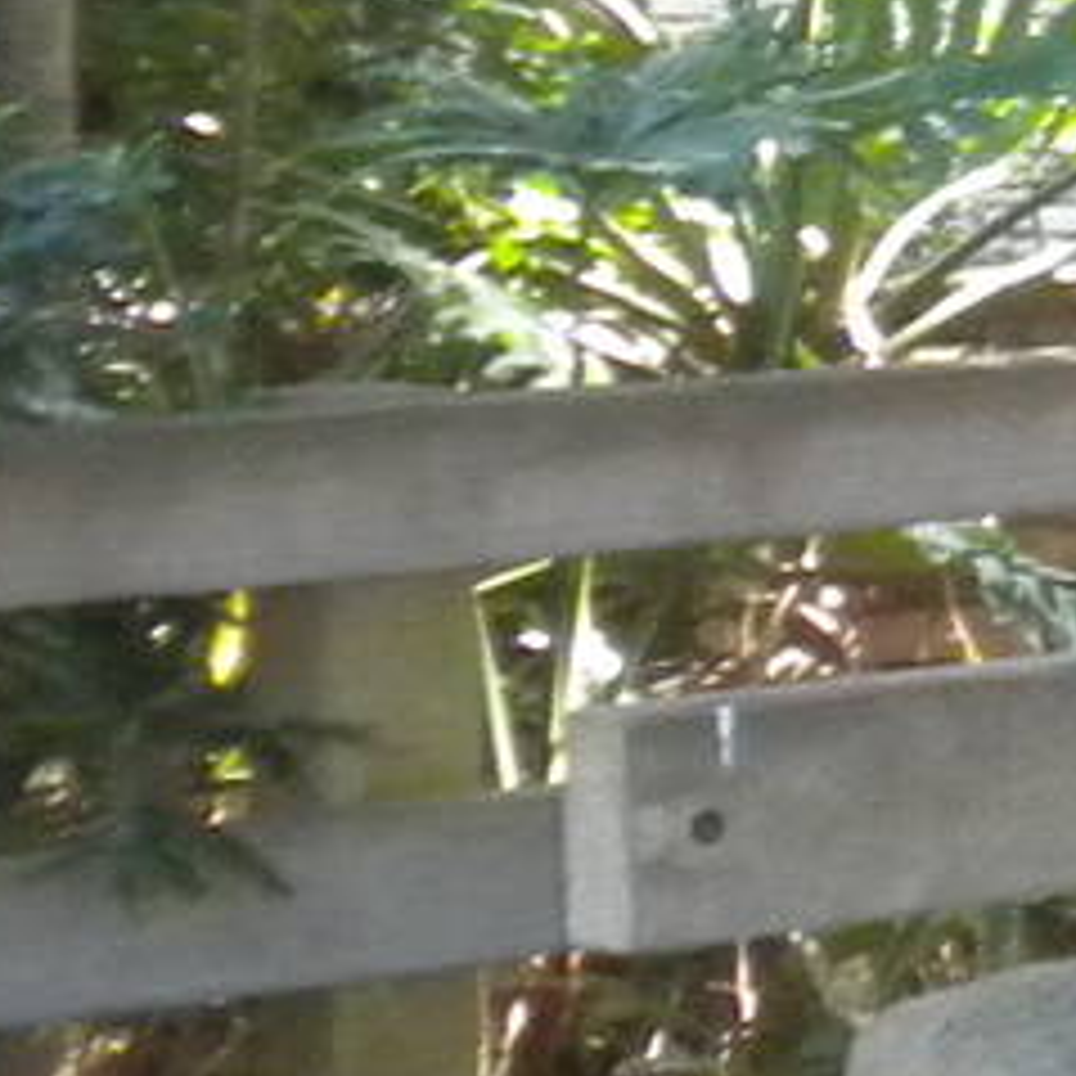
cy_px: -99
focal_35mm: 219
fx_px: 7702
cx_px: 3467
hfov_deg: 7.0
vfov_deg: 7.9
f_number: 3.5
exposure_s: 1/72.4
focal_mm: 6.6
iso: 429
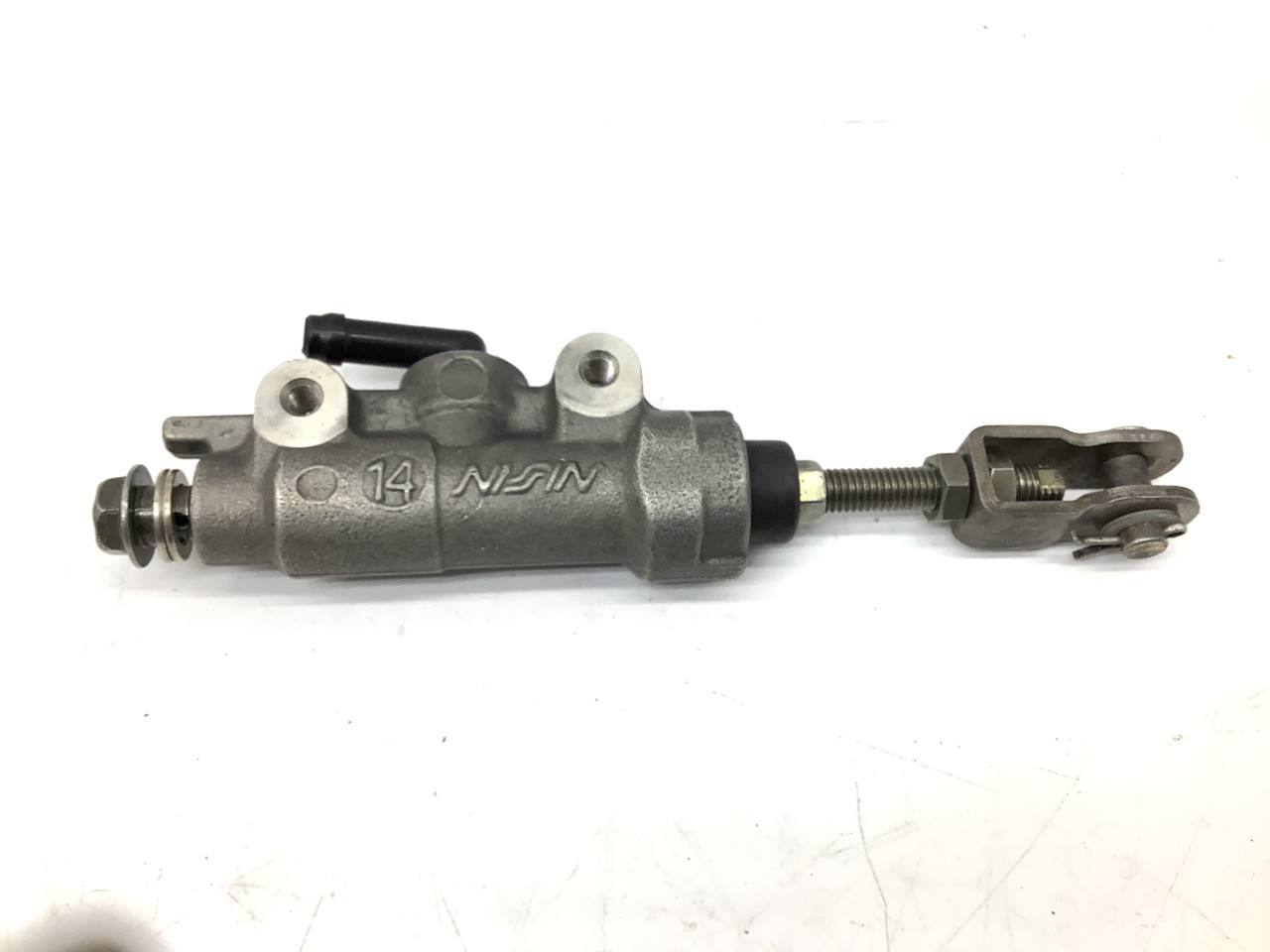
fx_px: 1137
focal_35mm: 31
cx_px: 635
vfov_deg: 45.4
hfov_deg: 58.4
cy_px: 476
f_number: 2.4
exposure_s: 1/100
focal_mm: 3.3
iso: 64
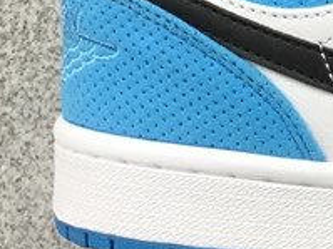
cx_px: 556
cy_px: 173
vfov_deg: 10.6
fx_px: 1346
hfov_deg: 13.0
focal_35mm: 140
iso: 25
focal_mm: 3.3
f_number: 2.4
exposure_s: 1/50
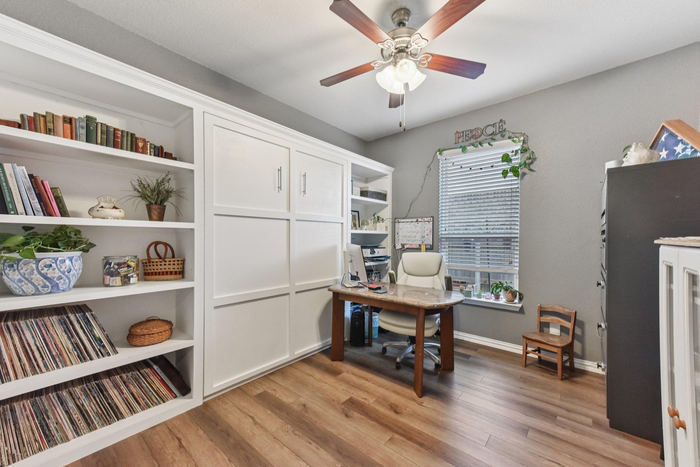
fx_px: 272
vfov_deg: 81.2
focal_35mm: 14
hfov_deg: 104.2
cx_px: 350
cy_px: 234
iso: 1400
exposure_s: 1/15
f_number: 8
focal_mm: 14
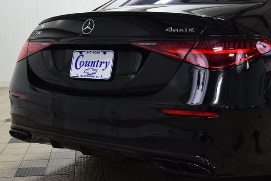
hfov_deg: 33.4
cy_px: 90
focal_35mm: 60
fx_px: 452
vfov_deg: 22.6
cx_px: 136
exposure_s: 1/15
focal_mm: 40
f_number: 6.3
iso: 450
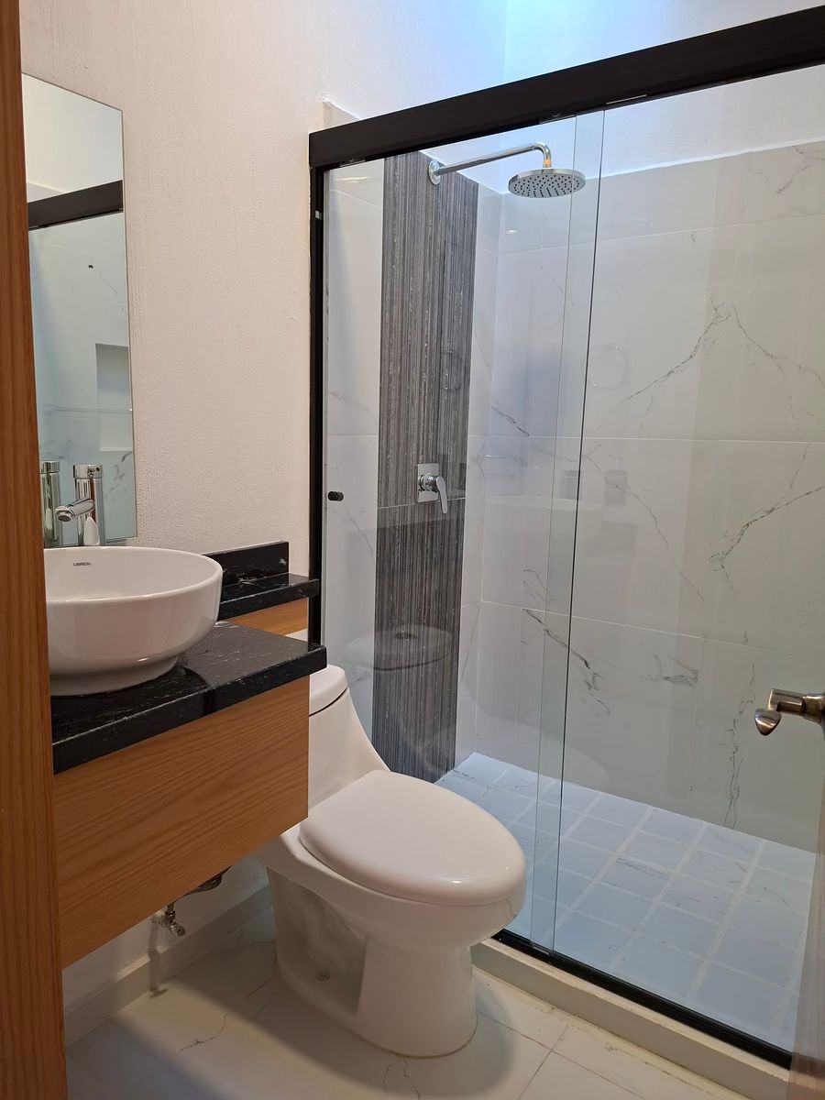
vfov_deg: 73.9
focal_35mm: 23
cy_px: 550
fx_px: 731
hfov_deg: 58.9
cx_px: 412
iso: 200
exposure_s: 1/120
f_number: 1.8
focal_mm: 5.54
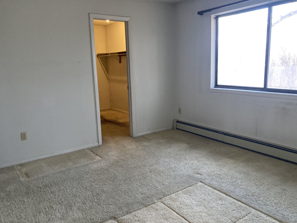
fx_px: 240
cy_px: 112
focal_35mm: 28
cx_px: 148
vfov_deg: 49.7
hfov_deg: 63.4
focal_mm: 3.99
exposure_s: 1/60
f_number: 1.8
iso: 160
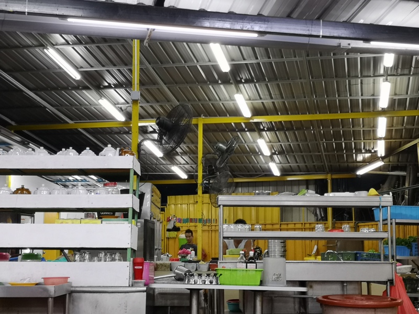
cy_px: 157
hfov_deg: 33.2
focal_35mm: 58
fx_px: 702
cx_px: 210
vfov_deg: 25.2
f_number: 1.8
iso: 160
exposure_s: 1/33.3
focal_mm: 3.95
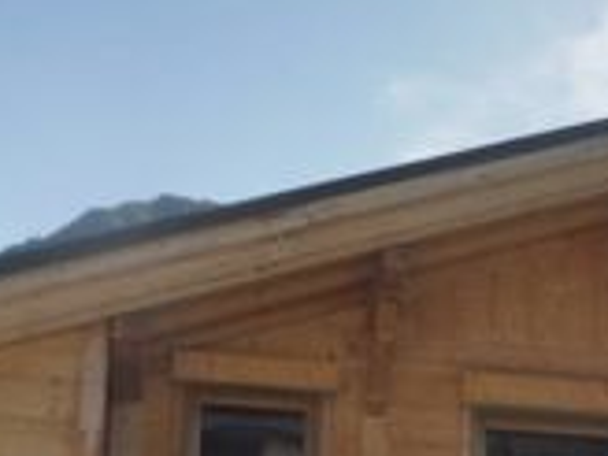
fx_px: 1546
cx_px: 916
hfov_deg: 19.4
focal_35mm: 88
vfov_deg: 16.1
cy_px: 552
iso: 100
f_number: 4
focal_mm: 4.3
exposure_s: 1/400
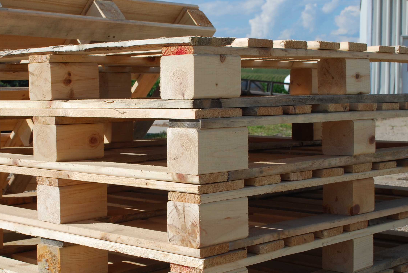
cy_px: 161
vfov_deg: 20.3
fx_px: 760
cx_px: 166
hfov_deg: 30.0
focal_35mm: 67
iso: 100
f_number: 8
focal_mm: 26
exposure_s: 1/250
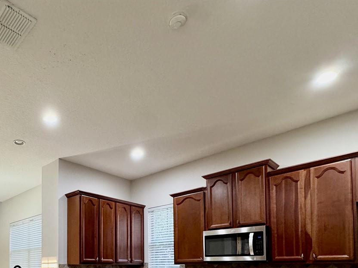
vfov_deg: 44.9
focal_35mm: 27
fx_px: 279
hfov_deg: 61.6
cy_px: 258
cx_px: 89
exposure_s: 1/60
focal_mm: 2.22
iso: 250
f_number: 2.2
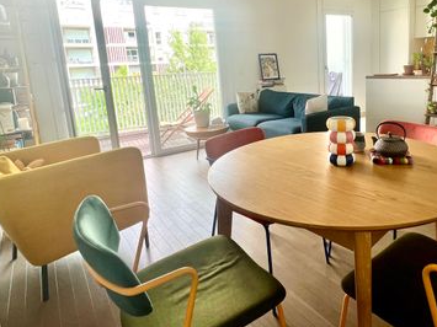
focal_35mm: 22
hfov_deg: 74.7
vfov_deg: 59.8
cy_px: 113
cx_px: 281
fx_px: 278
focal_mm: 1.57
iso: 40
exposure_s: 1/99
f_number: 1.8
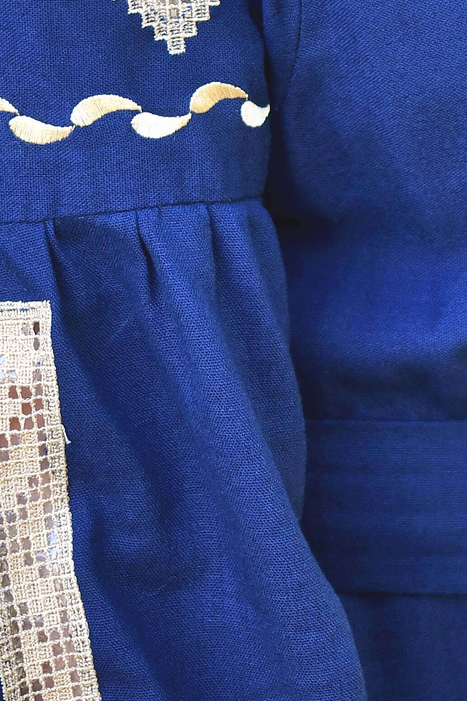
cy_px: -392
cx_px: 315
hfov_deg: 7.9
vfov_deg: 11.3
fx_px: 3366
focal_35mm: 173
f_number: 2
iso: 400
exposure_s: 1/640
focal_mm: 32
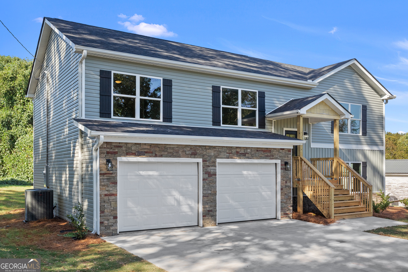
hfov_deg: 57.2
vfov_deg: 40.0
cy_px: 136
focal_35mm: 33
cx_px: 204
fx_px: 374
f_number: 6.3
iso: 1250
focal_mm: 33
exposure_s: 1/1250
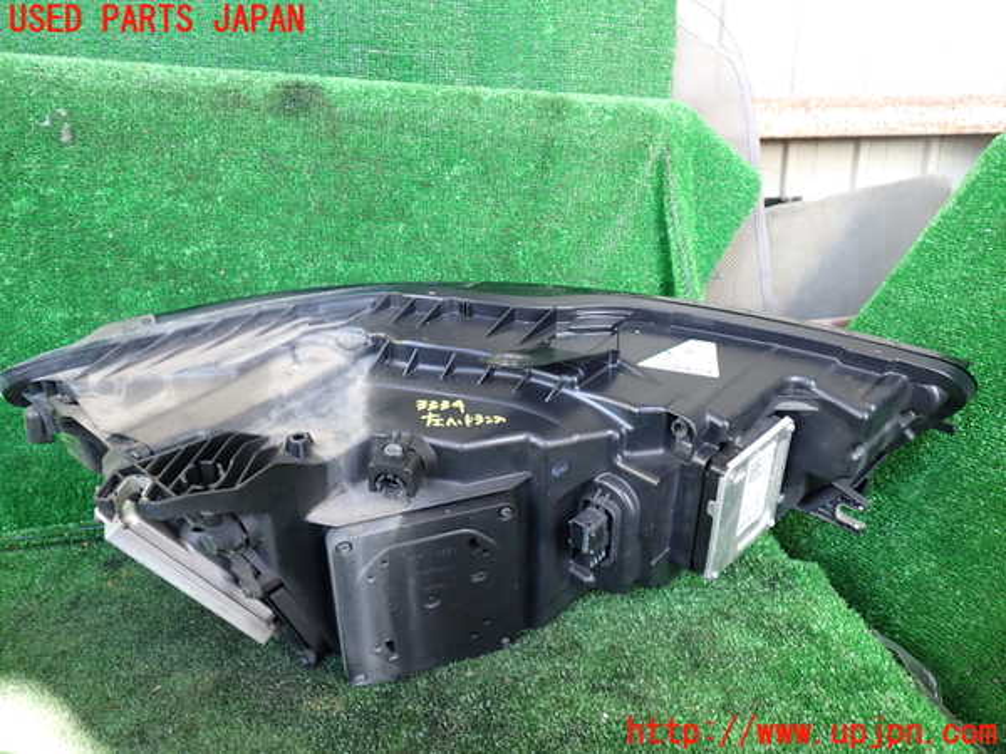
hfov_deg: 60.0
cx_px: 503
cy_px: 377
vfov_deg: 46.8
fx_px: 872
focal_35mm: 30
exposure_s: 1/60
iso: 200
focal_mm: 5.4
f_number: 2.3
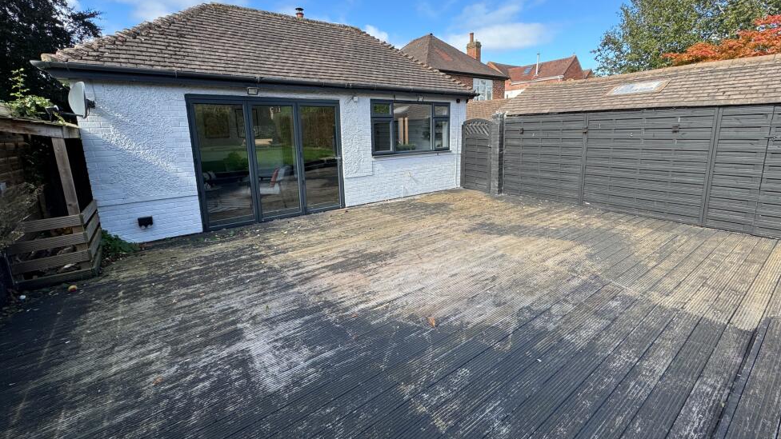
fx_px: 331
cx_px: 396
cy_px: 190
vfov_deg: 66.8
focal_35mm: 16
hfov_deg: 99.4
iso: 40
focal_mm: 2.22
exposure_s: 1/443
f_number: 2.2
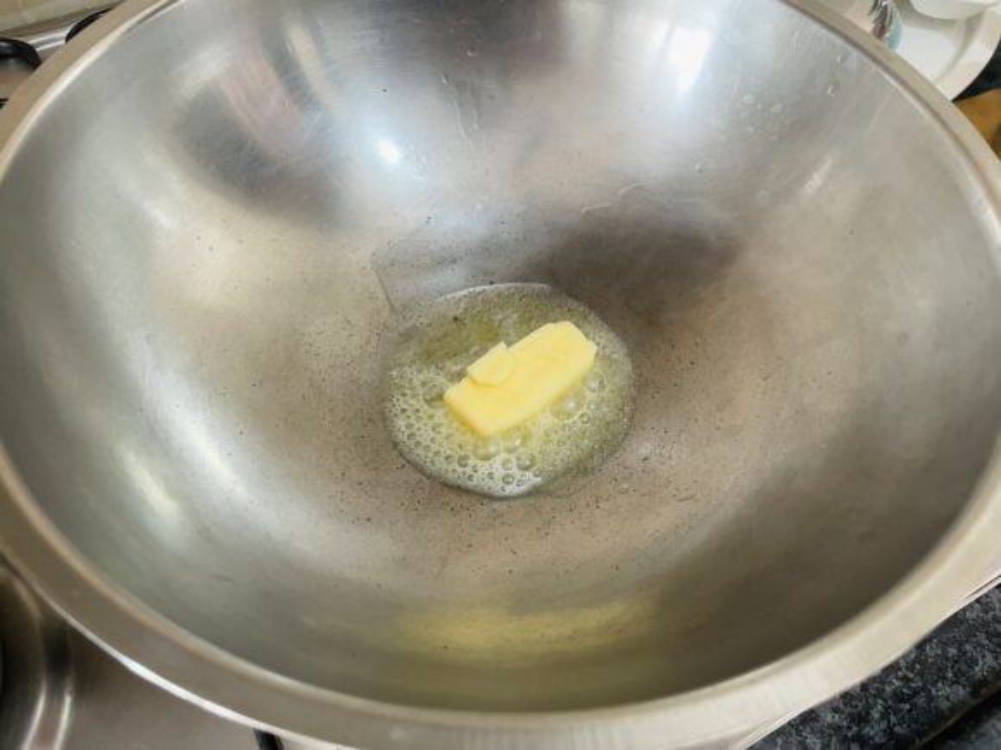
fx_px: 752
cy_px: 375
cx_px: 500
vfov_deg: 53.1
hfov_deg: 67.3
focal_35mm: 26
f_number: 1.6
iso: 160
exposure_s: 1/60
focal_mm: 4.2
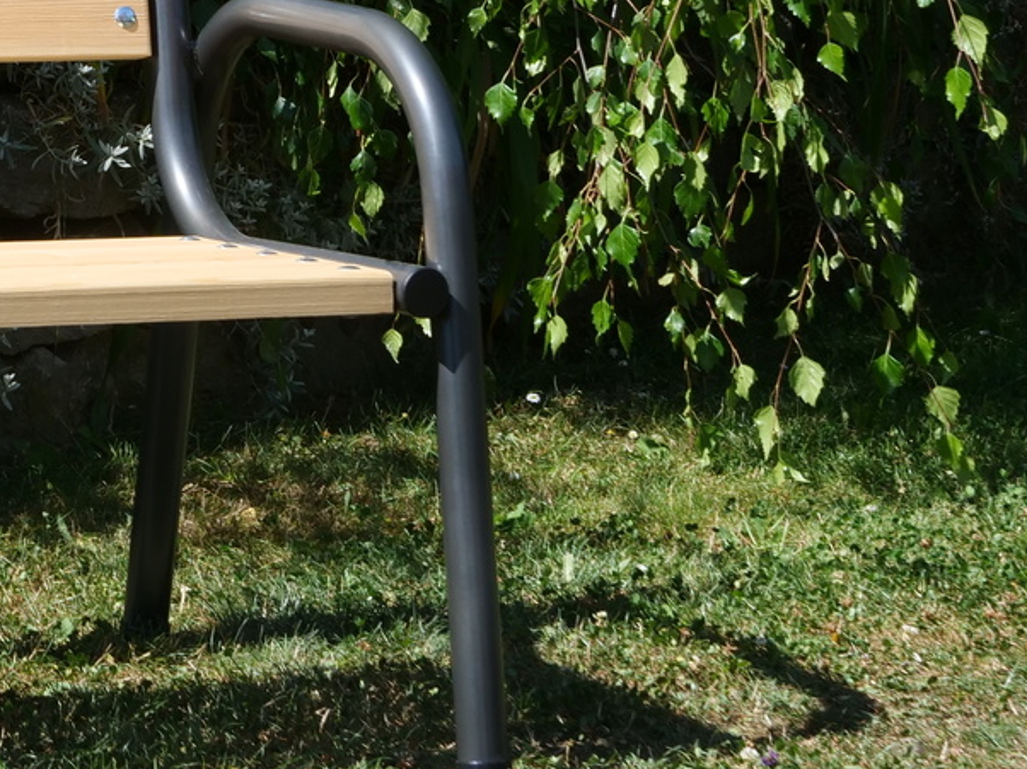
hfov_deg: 8.9
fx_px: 6435
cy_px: 92
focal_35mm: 217
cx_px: -607
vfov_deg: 6.8
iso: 200
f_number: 7.1
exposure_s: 1/400
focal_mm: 34
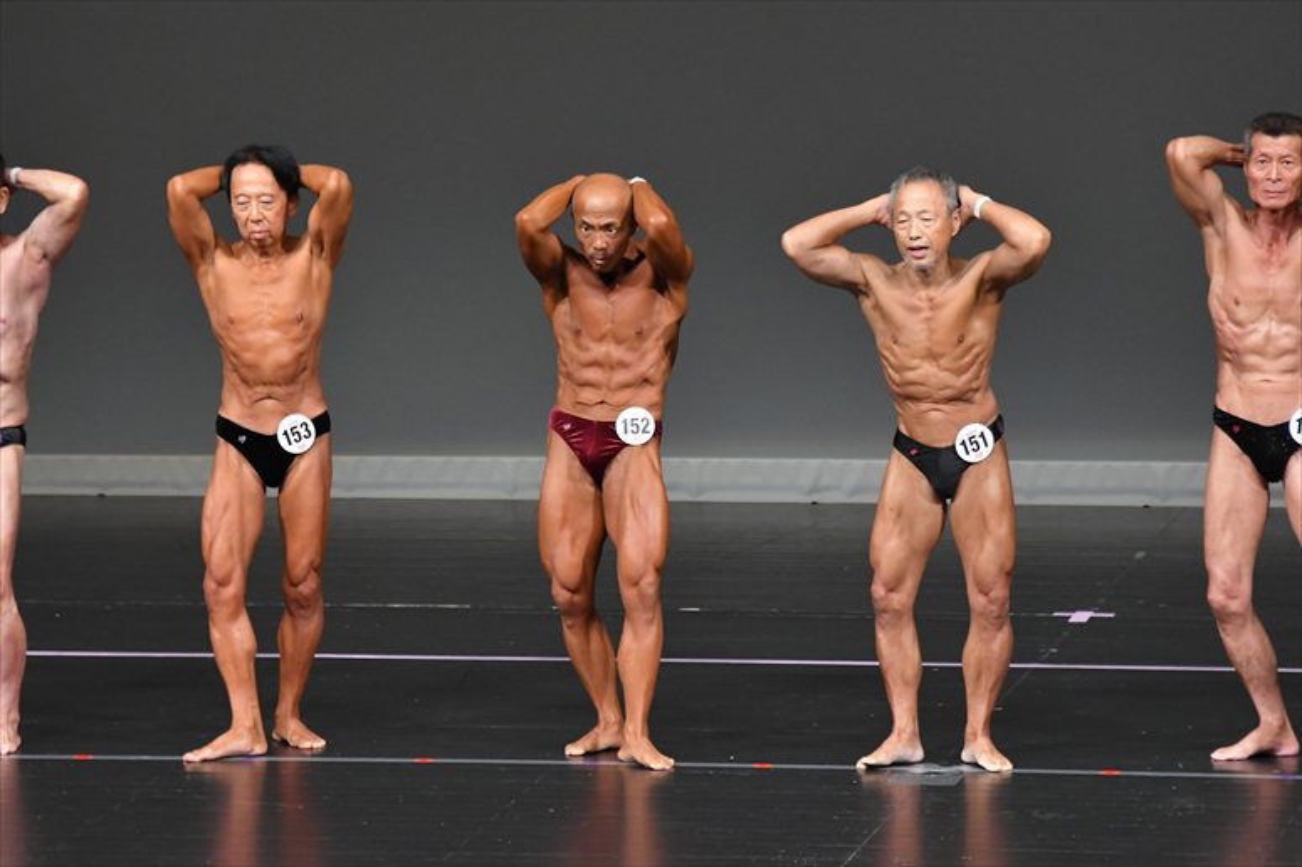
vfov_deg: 4.4
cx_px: 651
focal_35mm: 315
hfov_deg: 6.5
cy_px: 434
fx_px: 11387
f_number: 5.6
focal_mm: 210
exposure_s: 1/400
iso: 4000
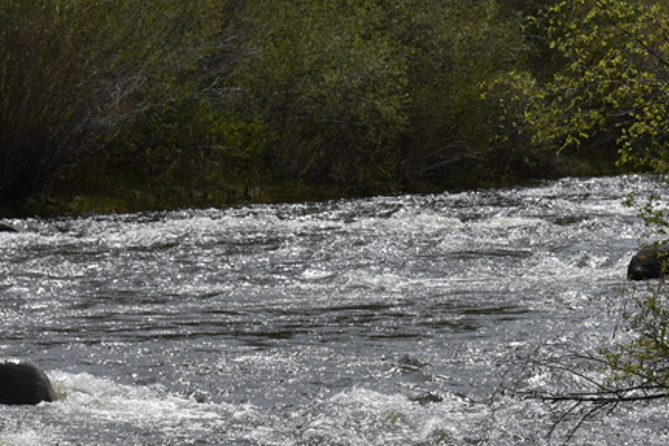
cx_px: 579
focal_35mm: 400
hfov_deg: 5.1
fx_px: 7433
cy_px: 486
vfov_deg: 3.4
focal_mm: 135
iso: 100
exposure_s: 1/500
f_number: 11
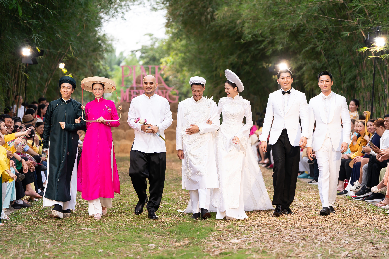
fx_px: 1199
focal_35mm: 111
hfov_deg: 18.4
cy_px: 130
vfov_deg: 12.3
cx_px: 194
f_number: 2.8
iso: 640
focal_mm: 111
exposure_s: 1/400
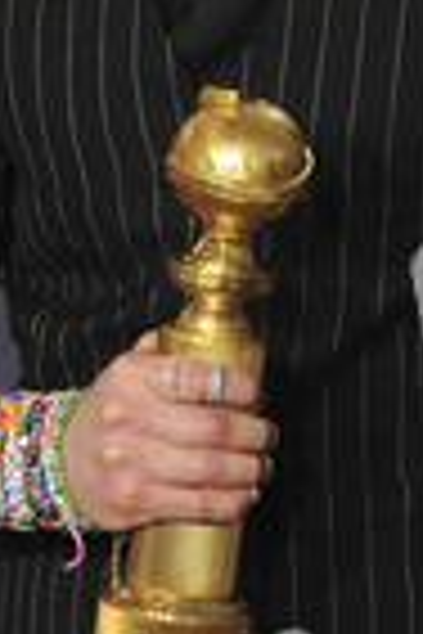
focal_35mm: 440
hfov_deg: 3.1
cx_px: 236
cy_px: 63
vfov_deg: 4.7
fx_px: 7754
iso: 2500
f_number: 5
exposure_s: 1/125
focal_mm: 155
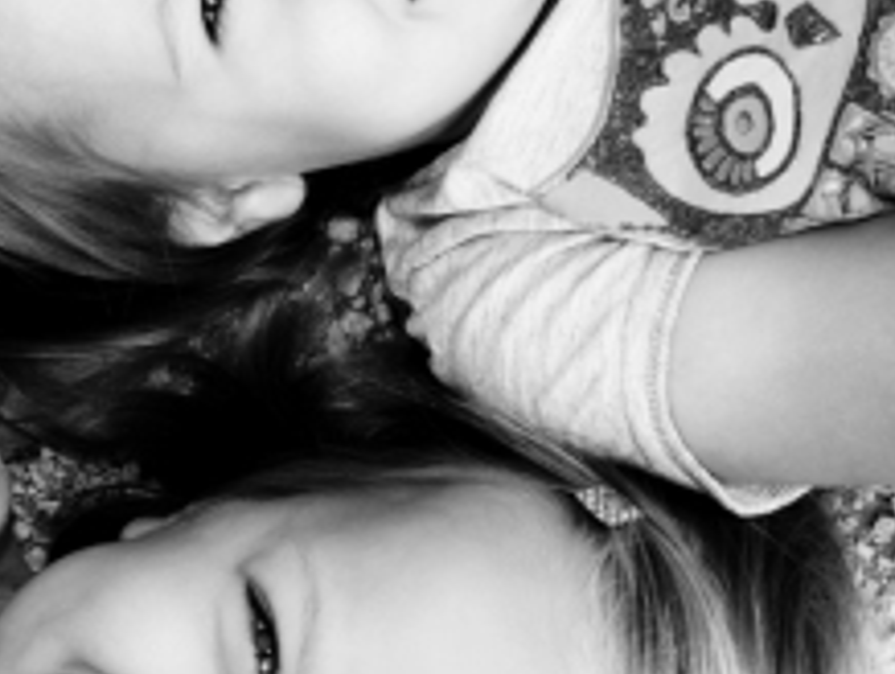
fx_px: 4012
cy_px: 427
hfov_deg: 12.7
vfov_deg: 9.6
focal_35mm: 155
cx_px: 267
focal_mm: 44
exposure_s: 1/80
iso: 200
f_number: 7.1
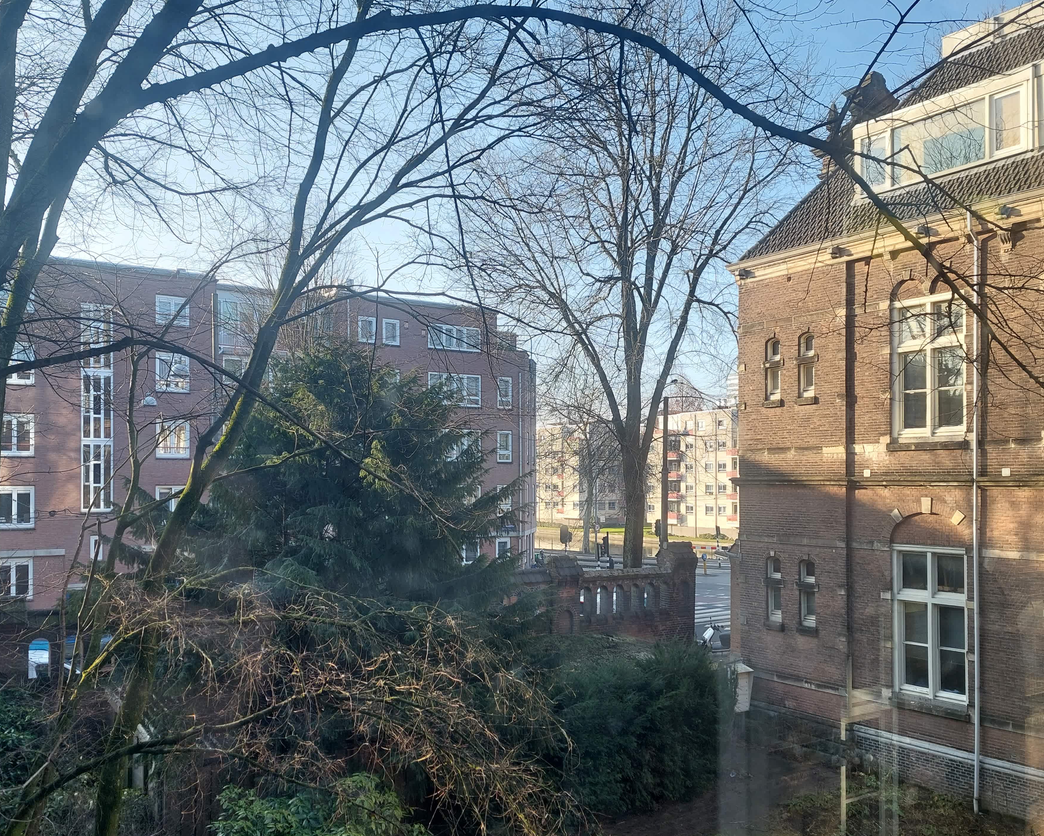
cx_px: 487
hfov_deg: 55.6
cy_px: 466
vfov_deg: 45.7
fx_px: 989
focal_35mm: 32
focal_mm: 5.2
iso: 40
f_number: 1.8
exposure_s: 1/310
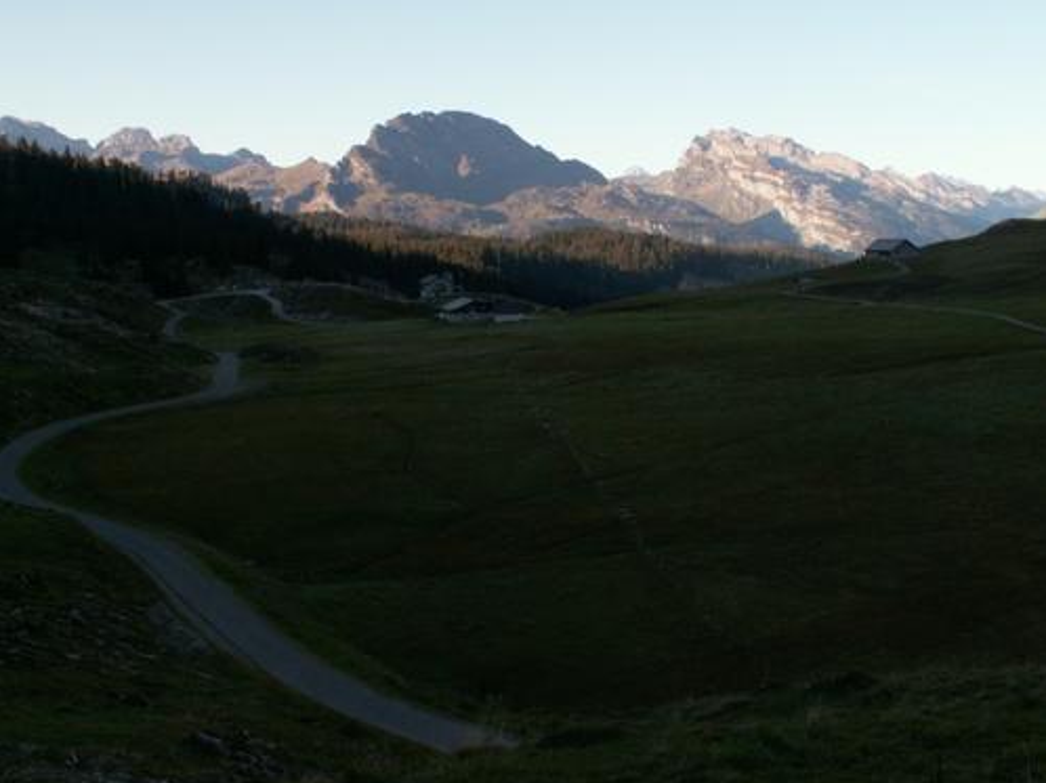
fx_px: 1359
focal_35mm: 45
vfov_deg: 32.2
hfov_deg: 41.9
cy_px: 386
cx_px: 636
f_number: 5.6
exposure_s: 1/125
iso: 50
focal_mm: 5.86
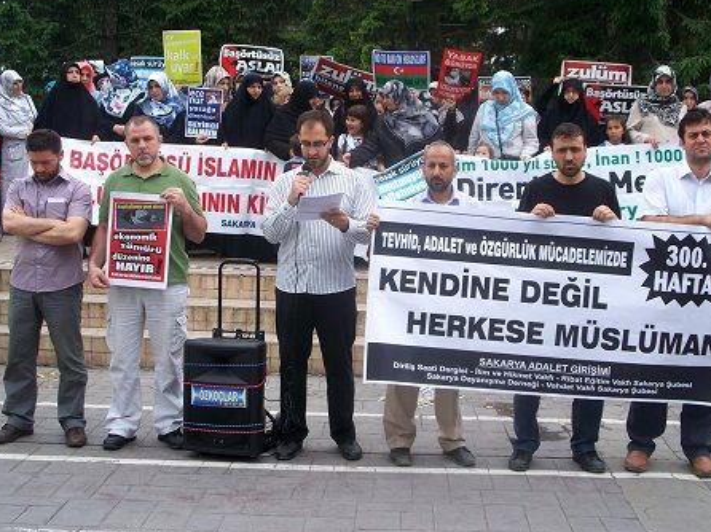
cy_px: 231
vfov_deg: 27.0
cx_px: 365
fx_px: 1109
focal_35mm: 54
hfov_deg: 35.6
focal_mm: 9.86
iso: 64
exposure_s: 1/250
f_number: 2.9
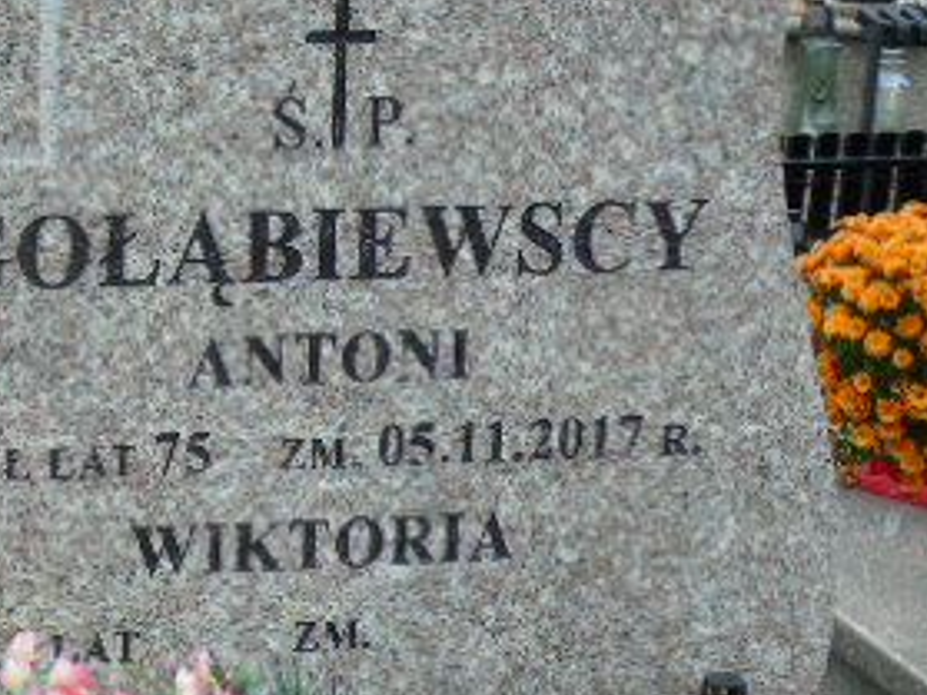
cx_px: 169
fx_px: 3319
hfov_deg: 15.8
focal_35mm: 124
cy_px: 449
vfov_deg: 11.9
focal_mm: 9.6
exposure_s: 1/40
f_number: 4.3
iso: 80
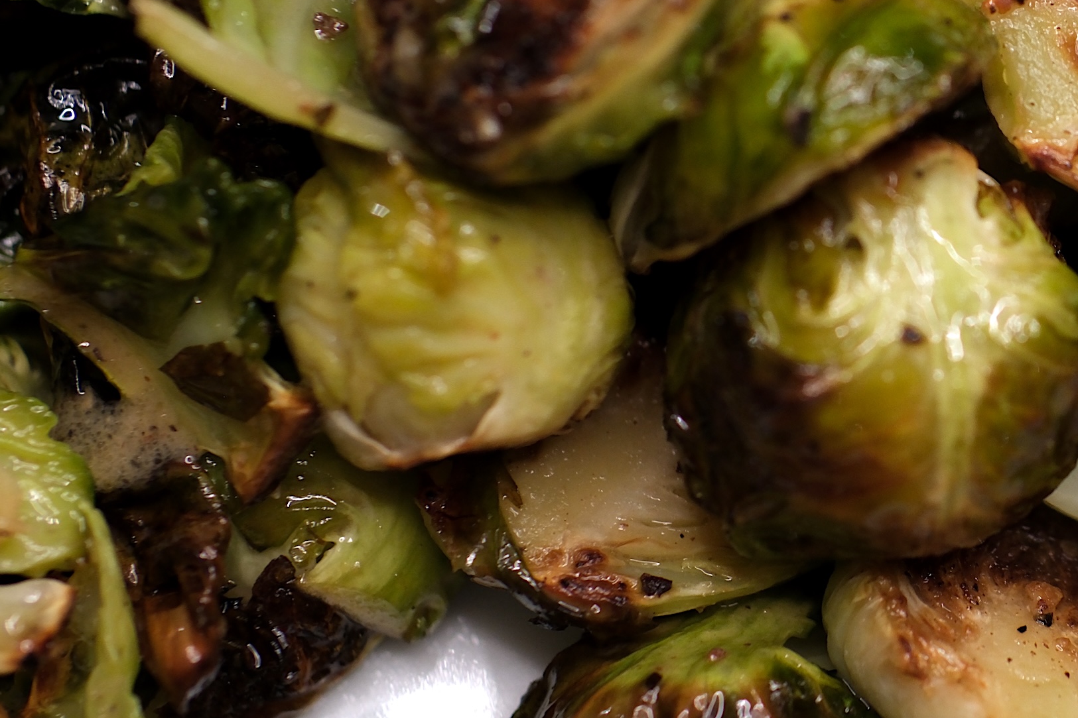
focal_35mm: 107
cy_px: 239
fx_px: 3204
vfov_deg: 12.8
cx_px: 1053
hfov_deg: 18.6
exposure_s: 1/42
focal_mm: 30
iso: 500
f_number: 2.8
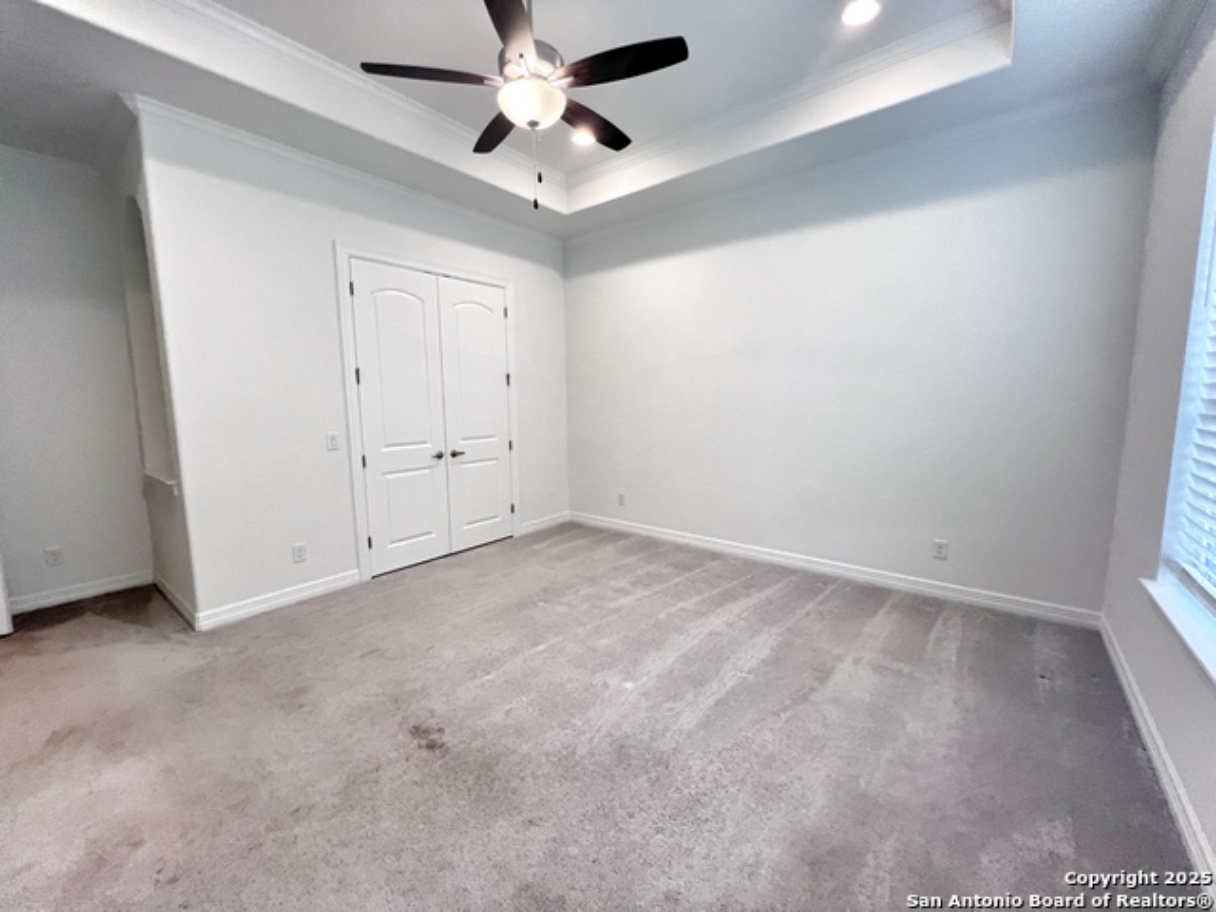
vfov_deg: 89.9
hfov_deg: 106.2
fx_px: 457
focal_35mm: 13
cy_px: 456
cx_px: 608
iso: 125
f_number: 1.8
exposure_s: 1/120
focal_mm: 1.57
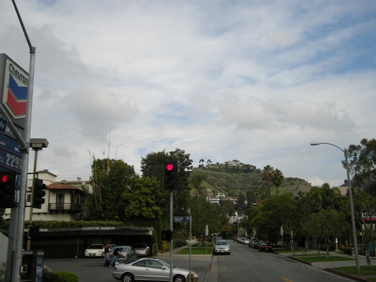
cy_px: 147
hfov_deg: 46.8
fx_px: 434
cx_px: 192
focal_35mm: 40
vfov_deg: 35.9
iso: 64
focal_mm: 7.9
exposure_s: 1/220
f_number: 2.8
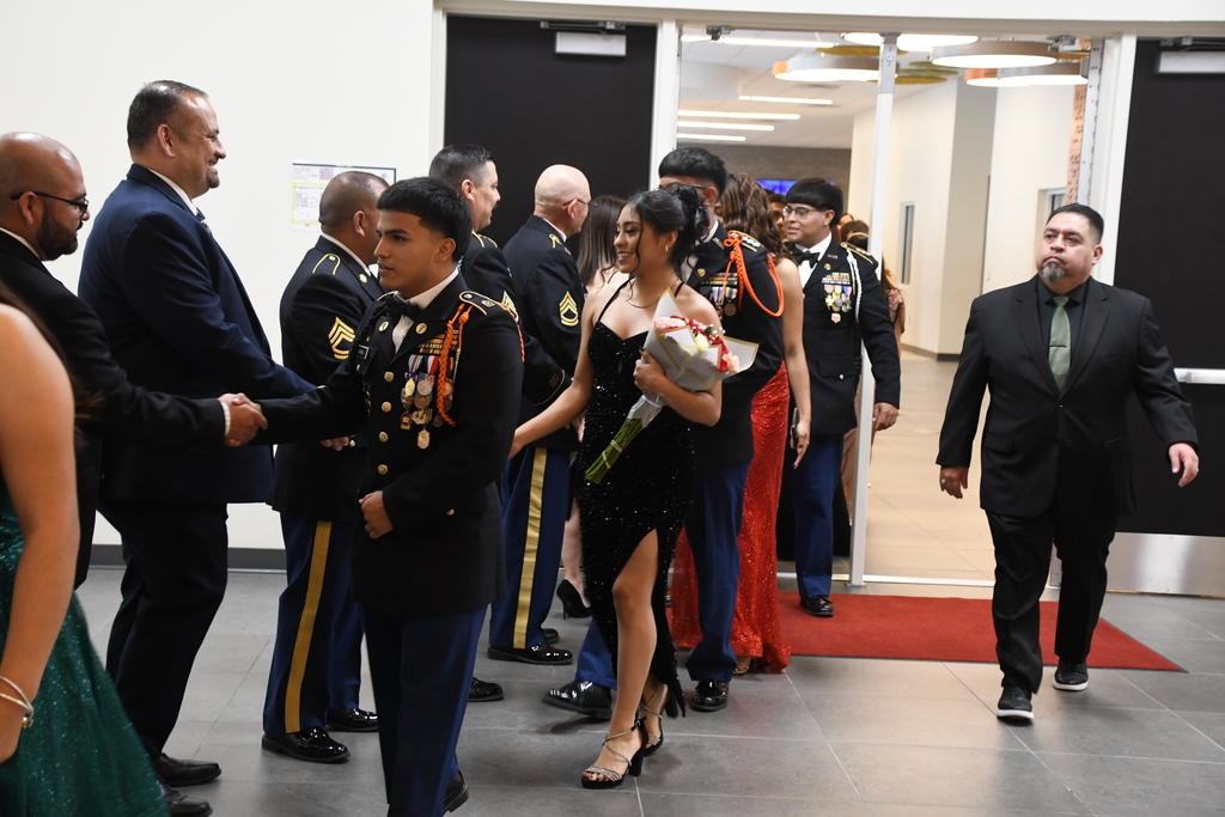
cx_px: 612
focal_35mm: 57
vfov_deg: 23.8
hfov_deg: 35.0
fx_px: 1940
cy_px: 408
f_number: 5.6
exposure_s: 1/80
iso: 2000
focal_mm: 38
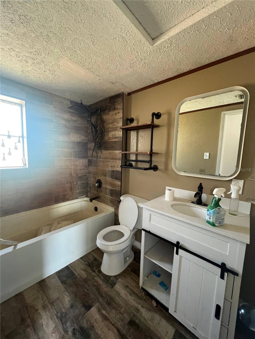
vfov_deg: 106.2
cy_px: 170
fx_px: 128
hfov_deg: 89.9
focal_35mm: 13
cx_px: 128
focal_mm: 1.57
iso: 500
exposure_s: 1/60
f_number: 1.8
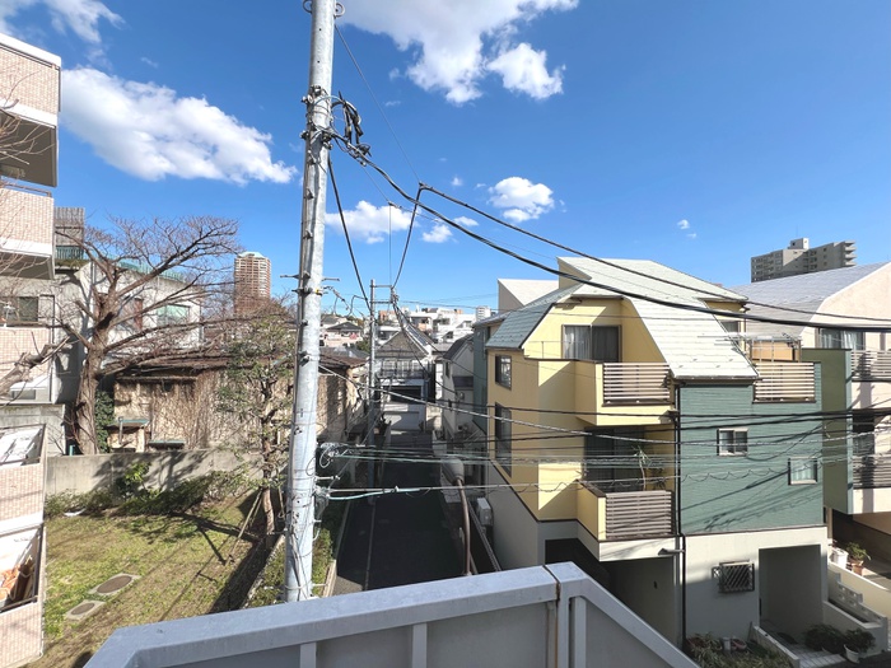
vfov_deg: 89.9
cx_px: 446
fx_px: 335
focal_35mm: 13
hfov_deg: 106.2
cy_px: 334
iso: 32
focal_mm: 1.57
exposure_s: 1/1845
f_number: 1.8
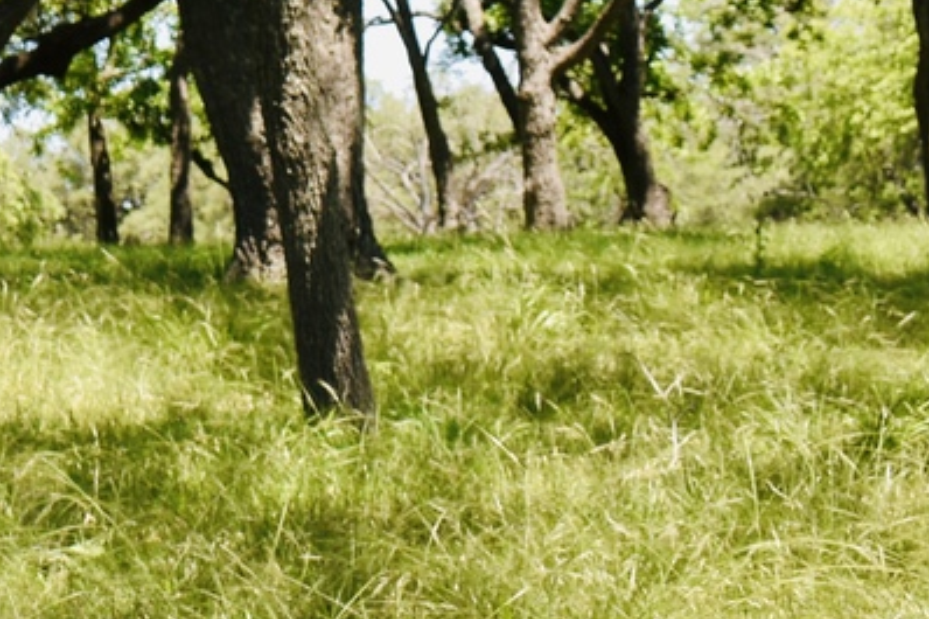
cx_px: -420
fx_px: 2837
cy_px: -306
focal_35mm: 110
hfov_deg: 17.0
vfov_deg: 11.9
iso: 100
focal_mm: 18
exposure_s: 1/400
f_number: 4
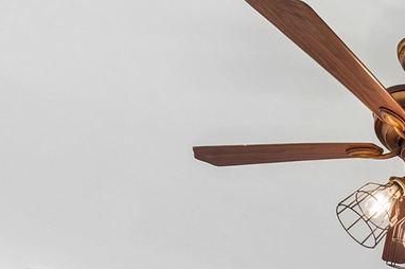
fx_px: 573
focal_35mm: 51
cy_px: 504
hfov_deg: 28.8
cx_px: 569
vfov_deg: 19.0
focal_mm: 12
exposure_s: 1/125
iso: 400
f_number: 8
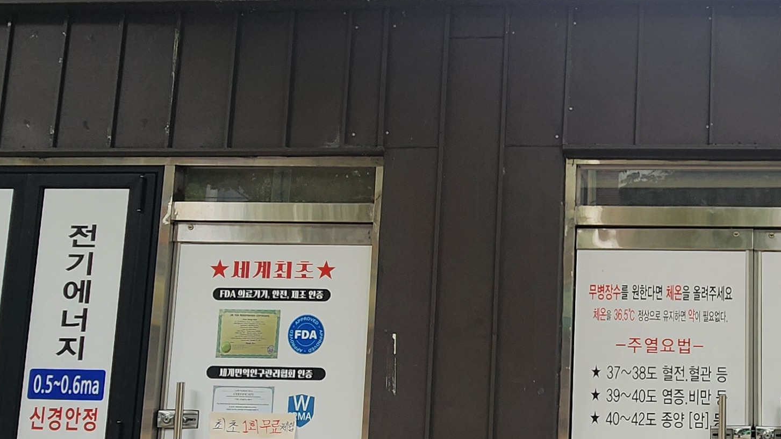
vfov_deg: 30.3
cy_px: 270
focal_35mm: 39
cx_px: 641
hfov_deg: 48.3
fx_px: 808
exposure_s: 1/180
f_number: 2.2
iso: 50
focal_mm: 2.2
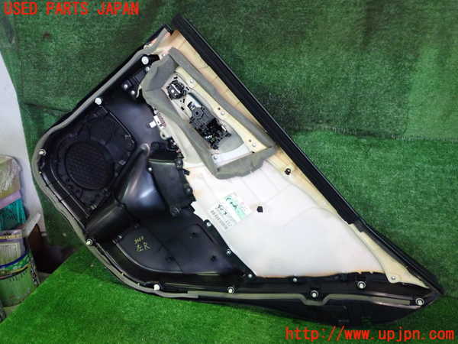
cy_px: 172
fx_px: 397
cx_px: 229
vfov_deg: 46.8
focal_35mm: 30
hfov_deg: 60.0
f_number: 2.3
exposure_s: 1/50
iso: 1000
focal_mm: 5.4
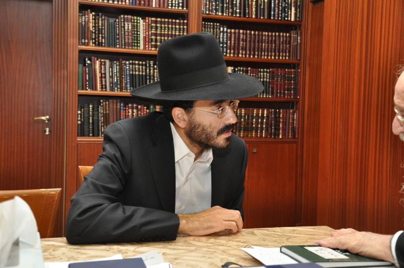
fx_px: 504
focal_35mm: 45
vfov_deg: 29.8
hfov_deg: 43.7
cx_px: 202
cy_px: 134
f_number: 4.2
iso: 800
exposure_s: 1/60
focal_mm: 30
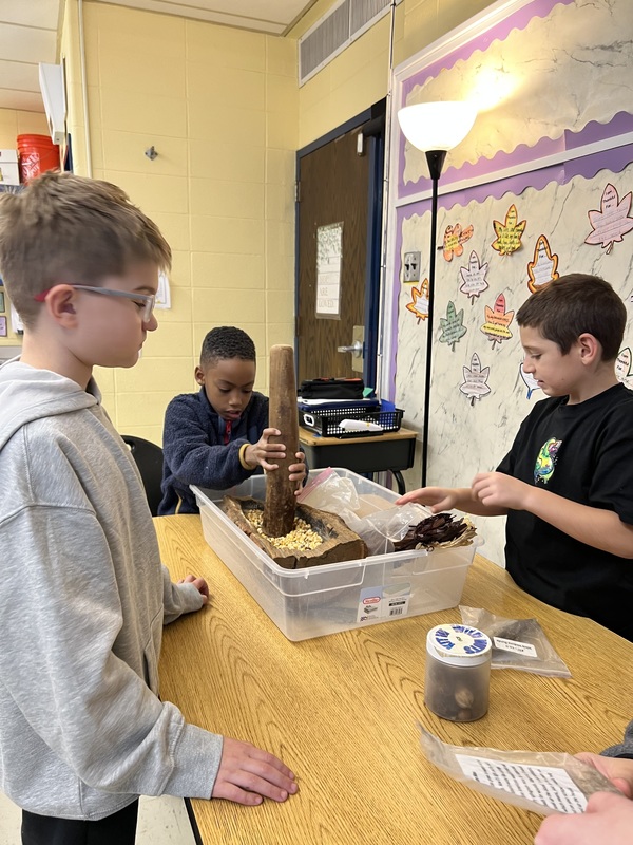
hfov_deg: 53.1
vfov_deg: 67.3
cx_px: 316
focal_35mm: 26
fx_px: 634
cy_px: 422
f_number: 1.5
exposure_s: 1/60
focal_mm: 5.7
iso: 80
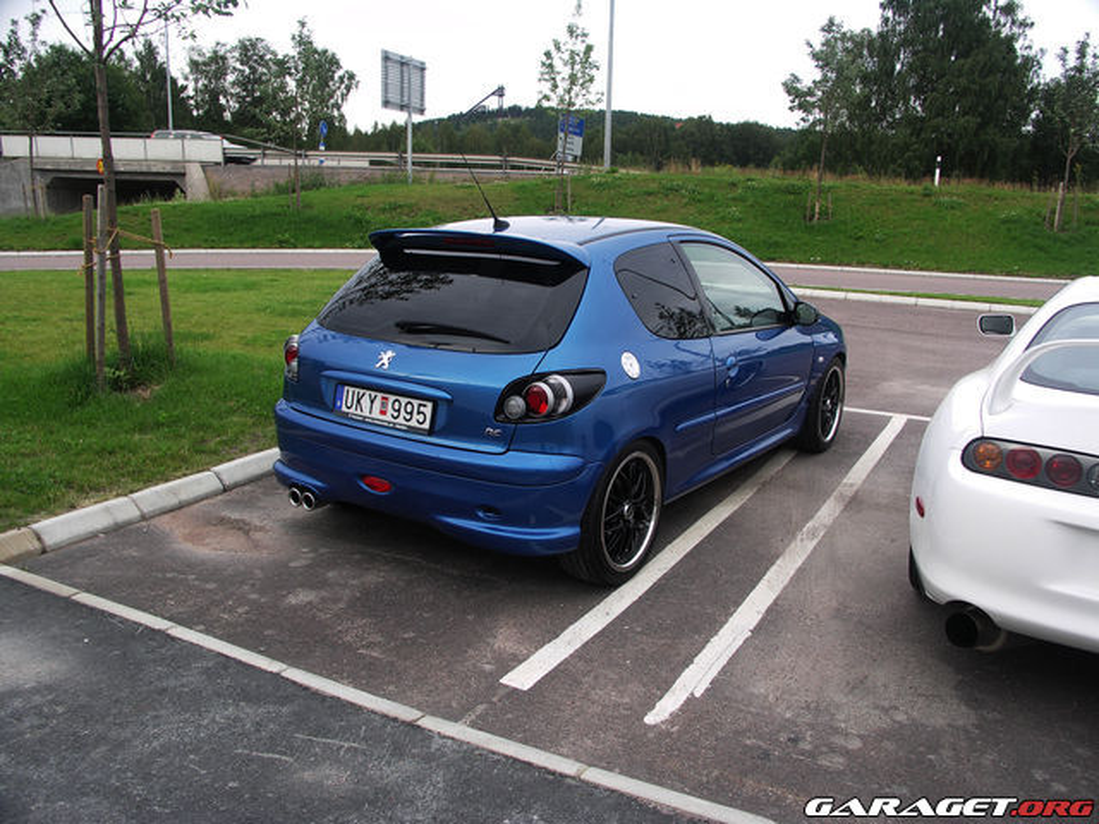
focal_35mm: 29
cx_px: 550
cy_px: 412
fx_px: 921
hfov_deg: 61.7
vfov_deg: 48.2
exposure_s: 1/100
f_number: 3.5
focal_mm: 7.6
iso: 50
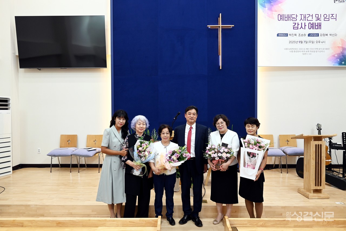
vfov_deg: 53.1
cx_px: 173
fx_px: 231
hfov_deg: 73.8
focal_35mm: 24
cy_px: 116
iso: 500
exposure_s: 1/60
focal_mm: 16
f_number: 5.6
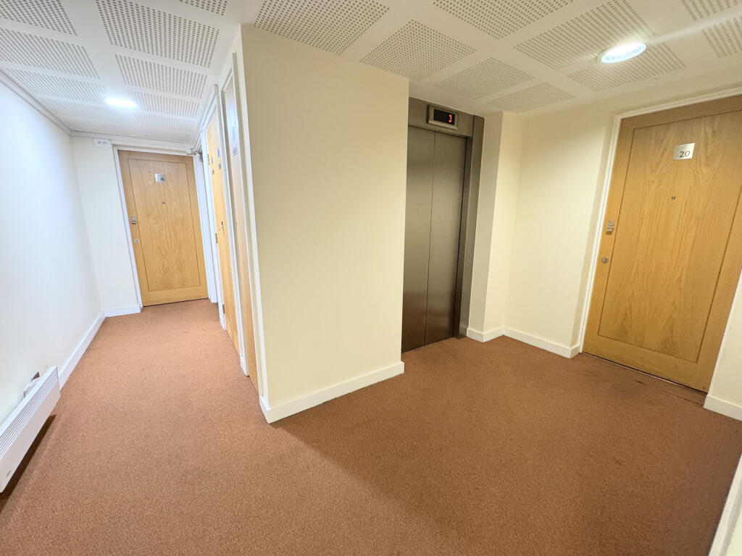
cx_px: 371
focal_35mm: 14
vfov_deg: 85.7
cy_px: 278
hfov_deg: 102.1
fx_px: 300
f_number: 2.2
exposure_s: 1/50
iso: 400
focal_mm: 2.22
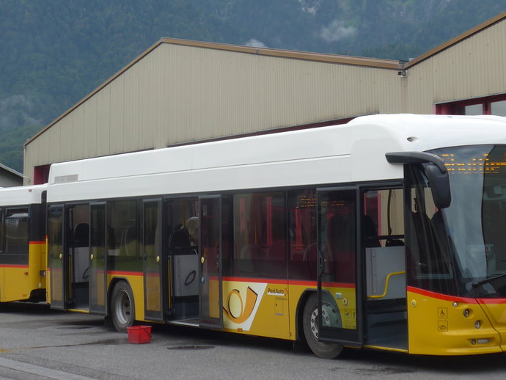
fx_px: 1170
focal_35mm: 80
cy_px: 101
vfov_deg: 18.3
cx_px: 273
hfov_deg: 24.4
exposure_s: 1/400
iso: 80
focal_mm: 9.5
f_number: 3
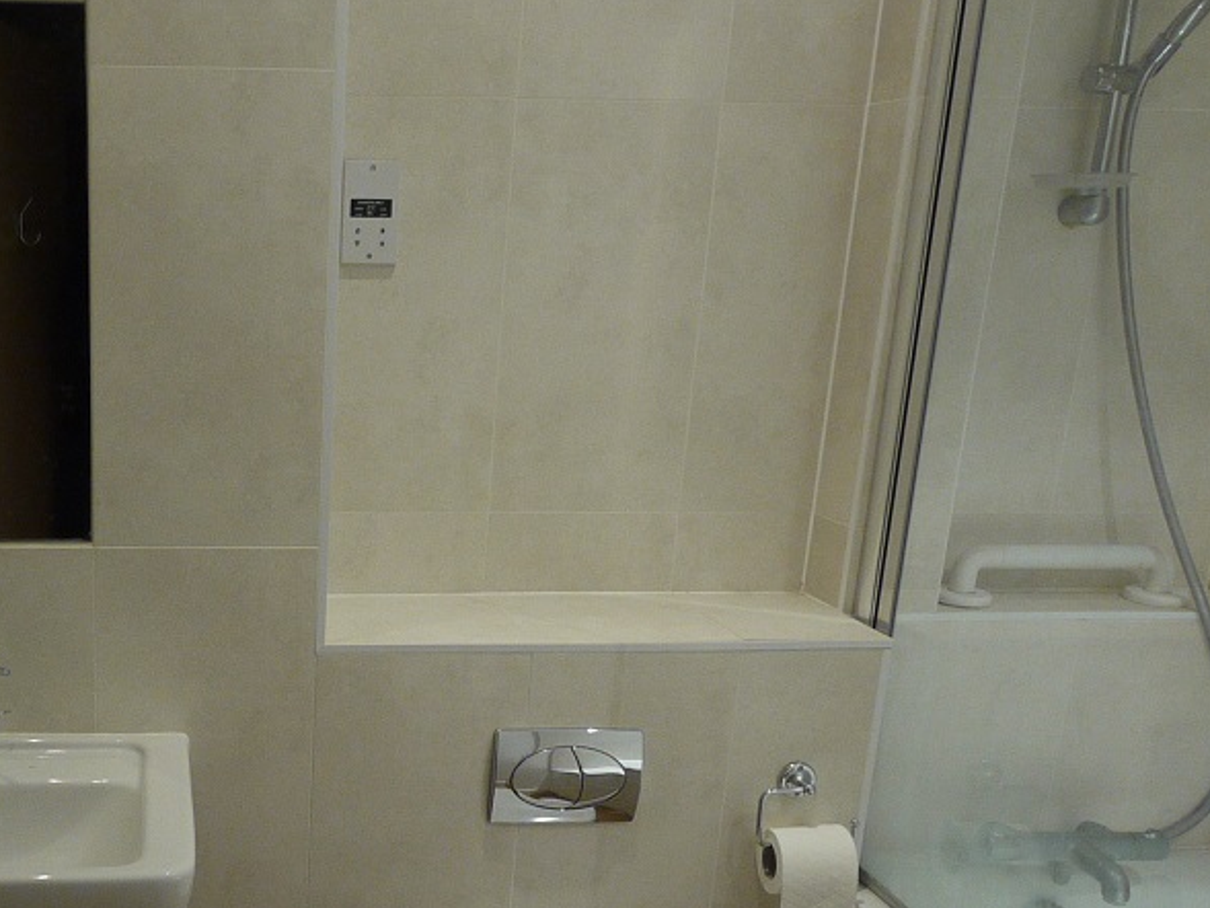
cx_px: 210
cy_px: 629
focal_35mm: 38
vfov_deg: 37.2
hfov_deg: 45.9
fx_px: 1329
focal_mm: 7
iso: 400
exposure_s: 1/30
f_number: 4
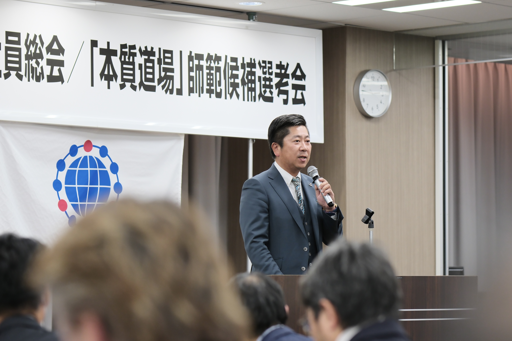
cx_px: 256
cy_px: 170
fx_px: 1195
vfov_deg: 16.3
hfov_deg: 24.2
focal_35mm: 84
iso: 500
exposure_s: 1/250
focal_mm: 56
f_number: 1.8
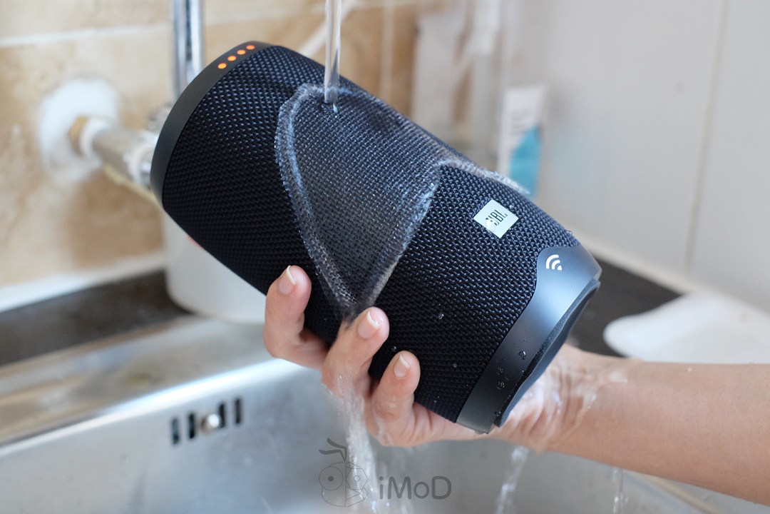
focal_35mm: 53
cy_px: 257
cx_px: 385
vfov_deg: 25.5
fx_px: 1134
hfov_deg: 37.5
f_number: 4
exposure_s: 1/38
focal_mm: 35
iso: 2500
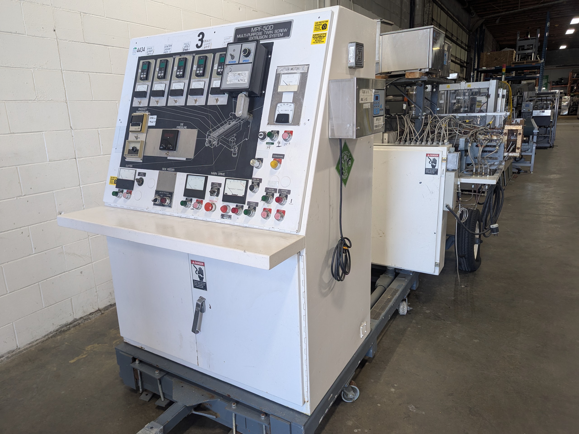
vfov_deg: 56.8
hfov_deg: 71.6
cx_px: 290
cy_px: 217
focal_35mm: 24
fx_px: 401
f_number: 1.85
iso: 59
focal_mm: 6.81
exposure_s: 1/40
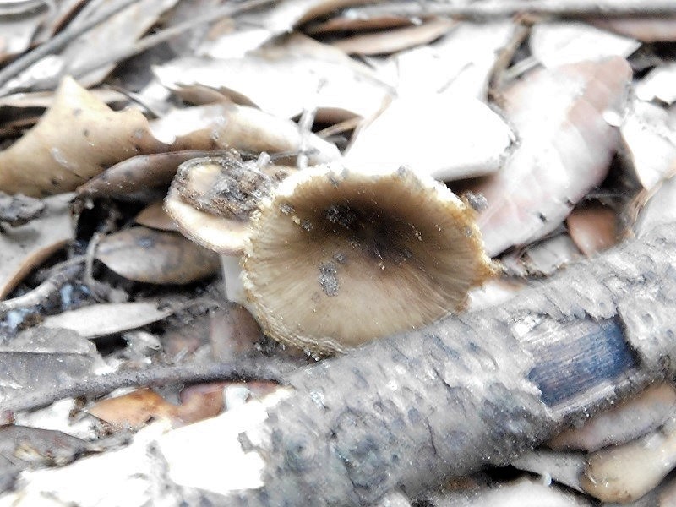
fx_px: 879
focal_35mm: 45
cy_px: 254
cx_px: 338
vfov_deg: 32.2
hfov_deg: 42.1
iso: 800
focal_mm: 8
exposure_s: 1/3
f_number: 3.7
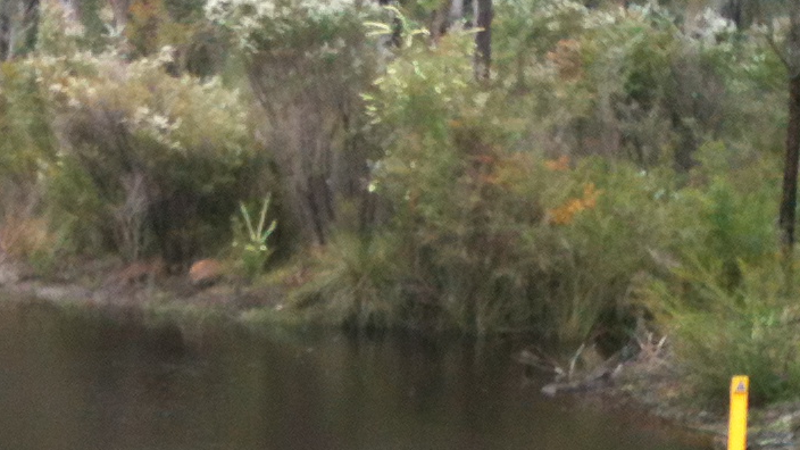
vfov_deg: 10.7
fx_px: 2355
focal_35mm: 111
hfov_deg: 19.2
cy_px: 566
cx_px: 248
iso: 100
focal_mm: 3.85
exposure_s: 1/60
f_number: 2.8
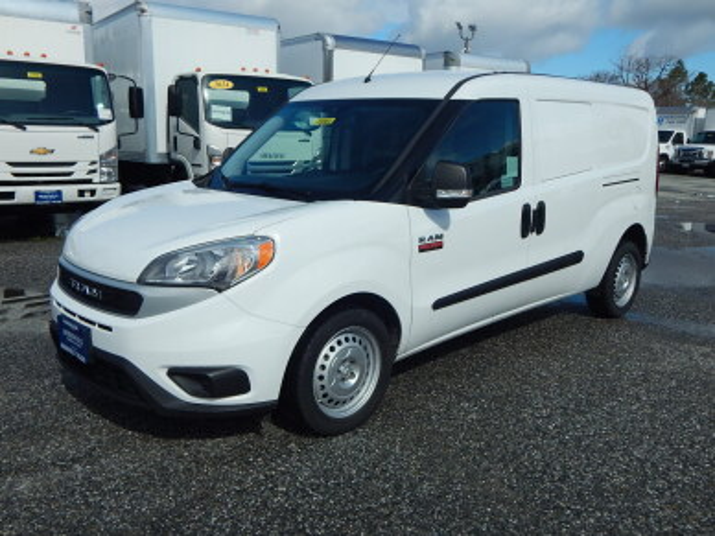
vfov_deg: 45.4
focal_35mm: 31
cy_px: 268
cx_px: 358
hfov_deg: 58.4
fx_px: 640
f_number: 6.5
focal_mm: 5.6
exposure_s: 1/1250
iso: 125
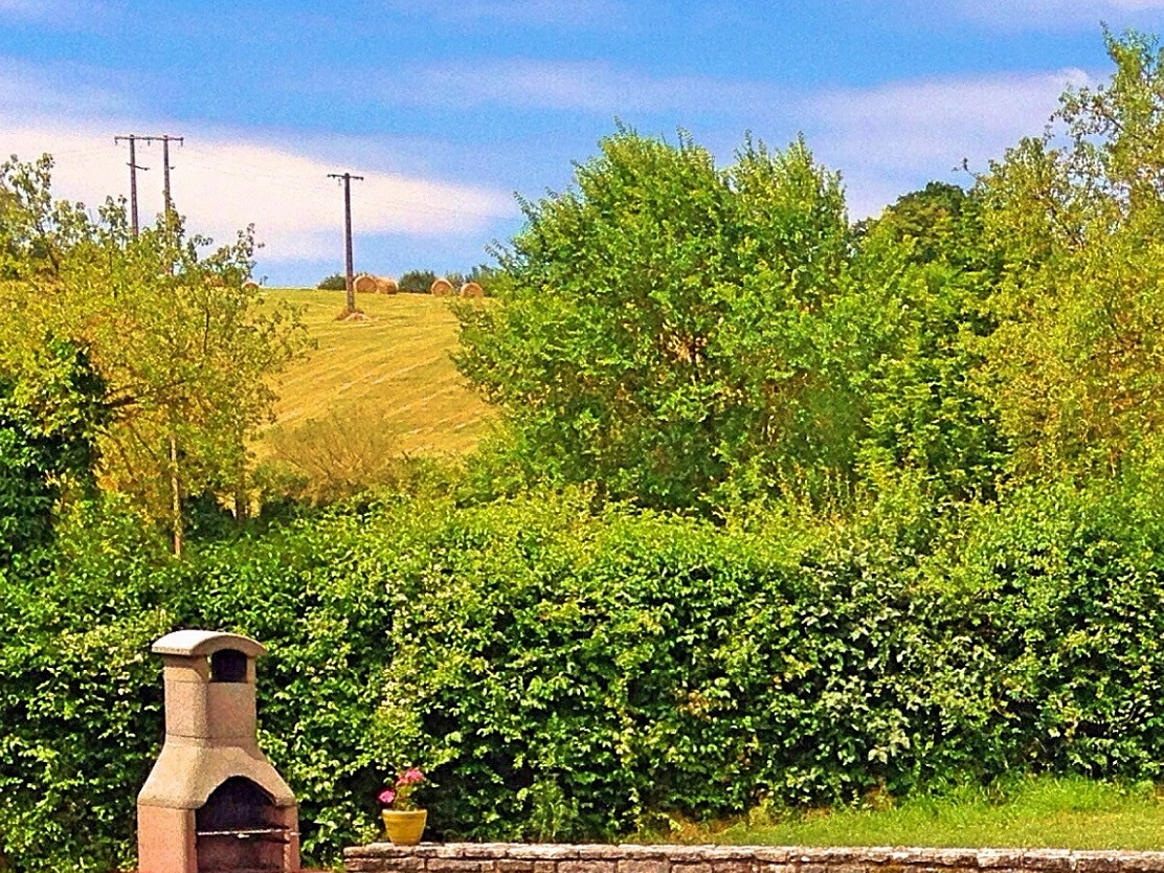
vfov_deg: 15.9
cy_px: 1062
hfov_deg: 21.4
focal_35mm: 89
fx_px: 2993
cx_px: 1117
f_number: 2.4
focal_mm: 4.12
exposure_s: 1/1506
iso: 50
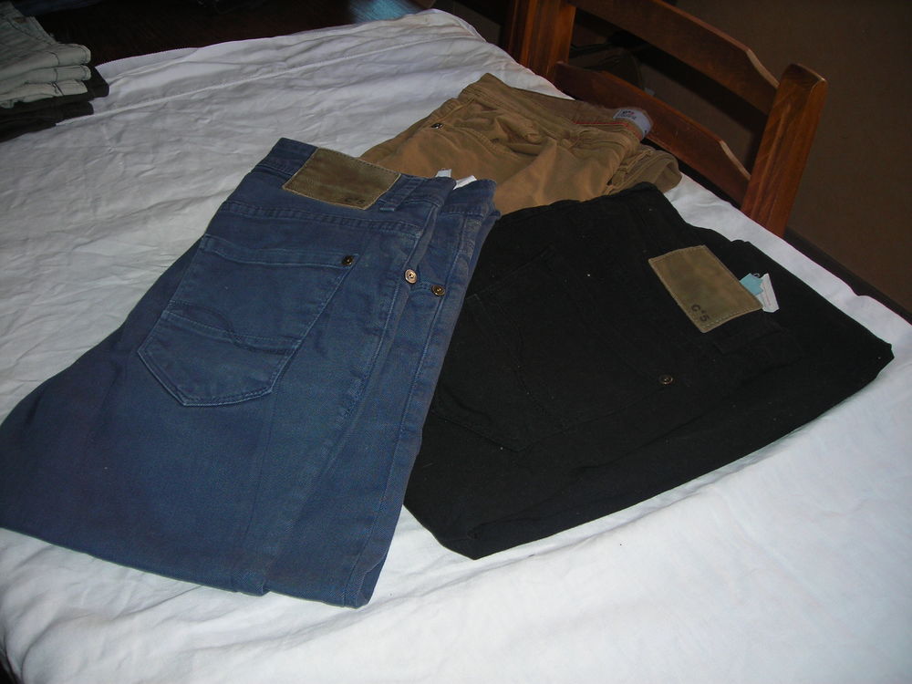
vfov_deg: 37.7
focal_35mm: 38
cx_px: 456
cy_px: 342
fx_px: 1001
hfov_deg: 49.0
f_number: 3.2
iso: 50
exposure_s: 1/60.1
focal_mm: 6.3
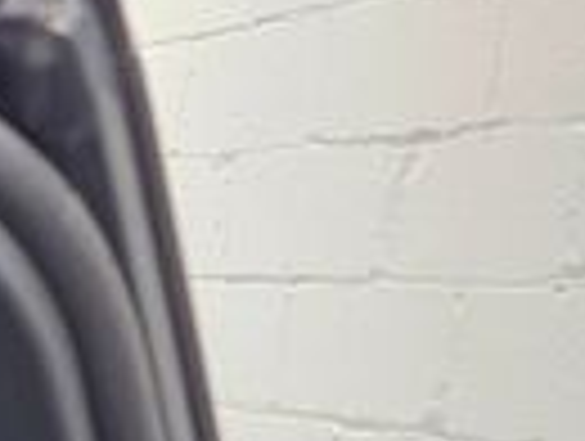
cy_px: 616
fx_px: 1913
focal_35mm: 113
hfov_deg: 13.1
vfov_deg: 12.6
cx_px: -819
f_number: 1.7
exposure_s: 1/120
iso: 320
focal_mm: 6.3
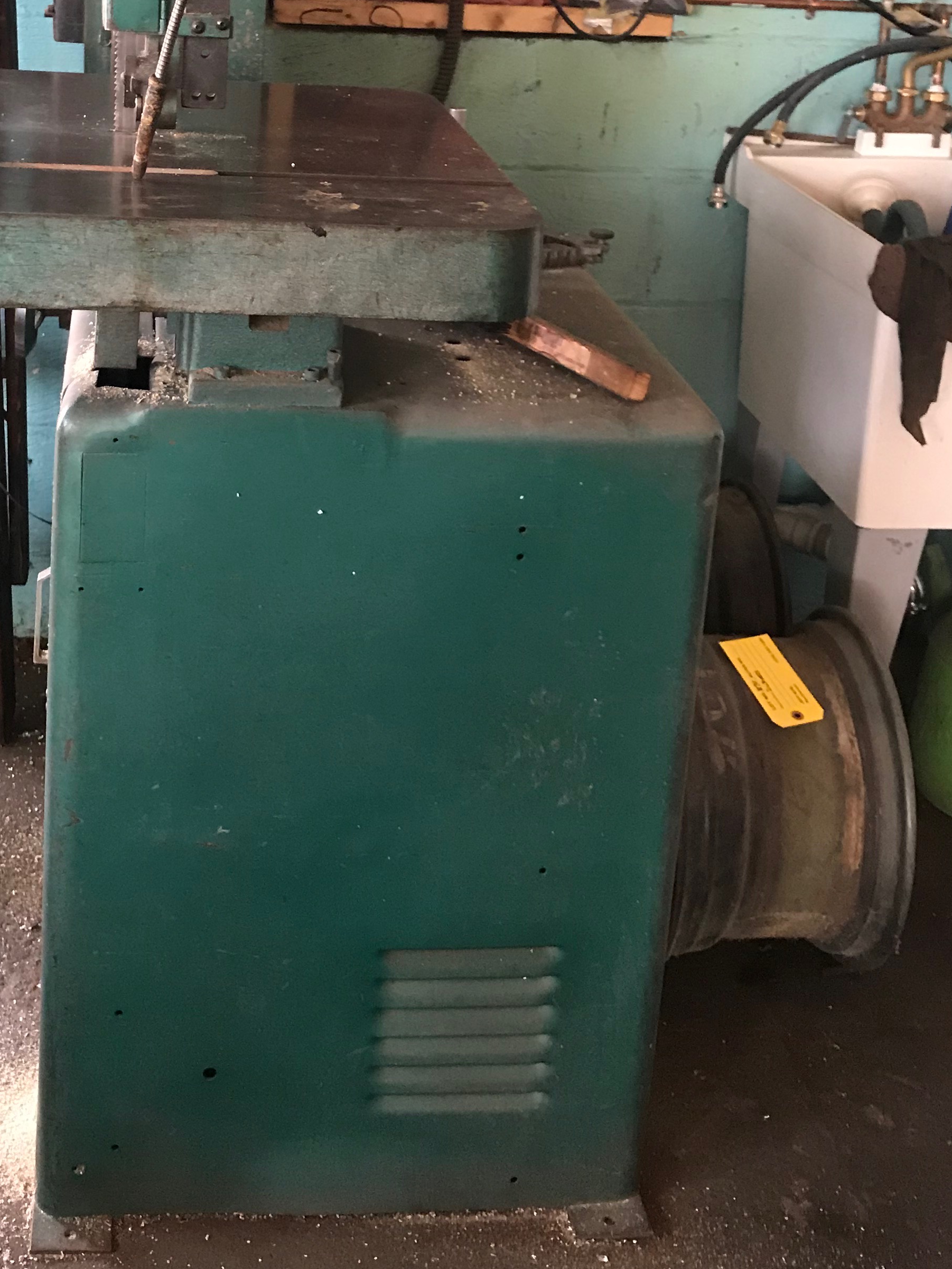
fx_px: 1723
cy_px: 241
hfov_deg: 30.6
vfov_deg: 38.8
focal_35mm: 47
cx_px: 315
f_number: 1.8
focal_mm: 3.99
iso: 80
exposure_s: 1/15
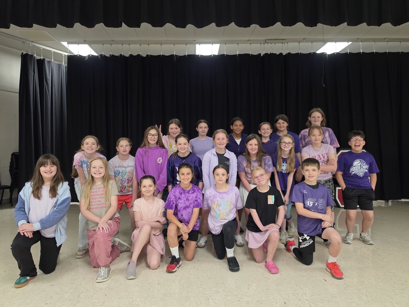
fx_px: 272
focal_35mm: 23
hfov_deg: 73.9
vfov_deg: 58.9
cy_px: 154
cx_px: 204
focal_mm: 6.5
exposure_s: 1/120
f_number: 1.4
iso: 250
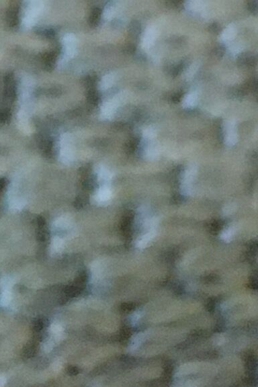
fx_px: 2268
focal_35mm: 211
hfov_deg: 6.4
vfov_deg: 7.9
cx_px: 392
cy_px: -914
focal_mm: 4.15
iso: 200
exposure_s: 1/33
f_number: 2.2
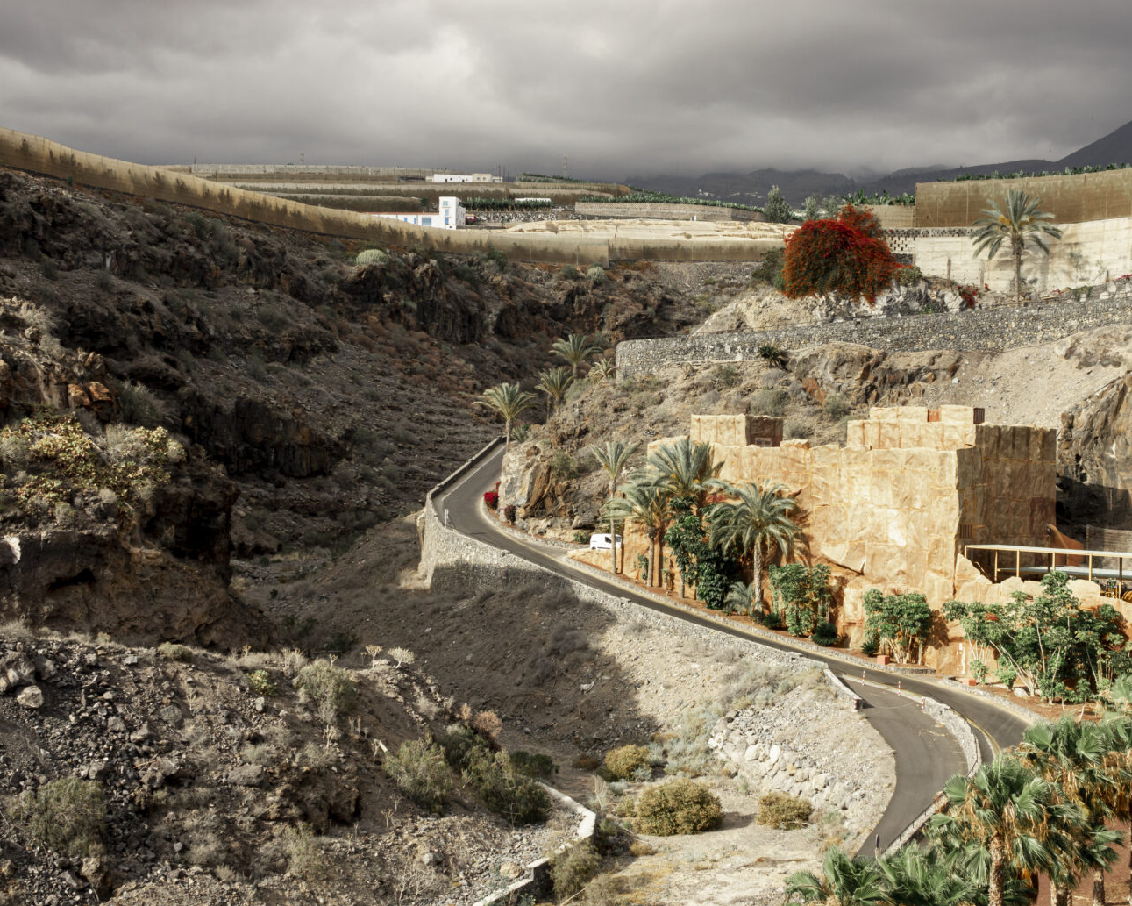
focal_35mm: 57
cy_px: 450
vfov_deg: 26.7
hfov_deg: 32.9
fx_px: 1910
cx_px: 683
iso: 100
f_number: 5.6
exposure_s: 1/320
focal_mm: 18.21
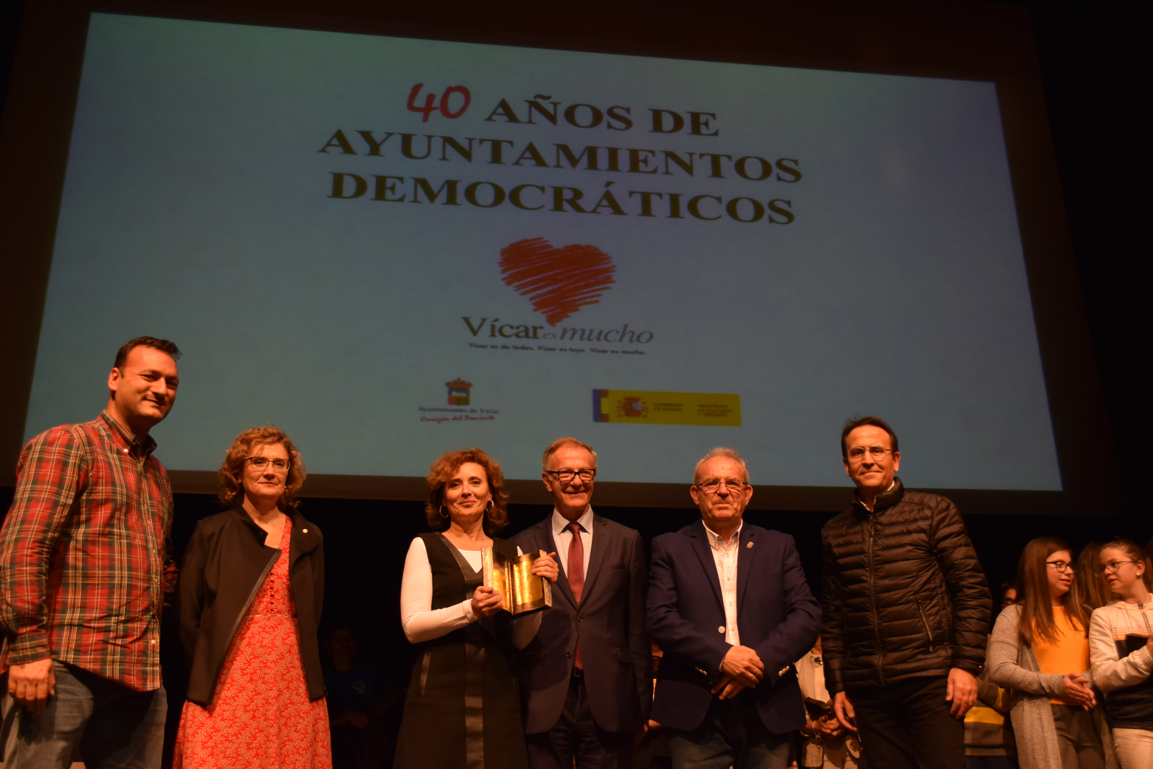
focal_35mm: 36
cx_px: 576
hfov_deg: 53.1
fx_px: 1153
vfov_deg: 36.9
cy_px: 384
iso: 900
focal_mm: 24
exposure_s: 1/60
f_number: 4
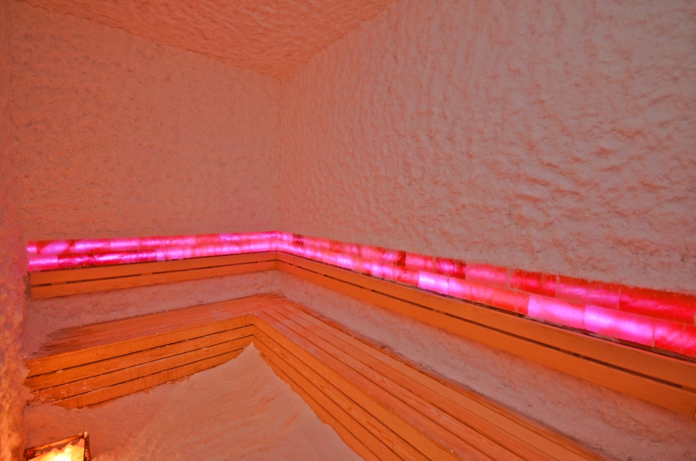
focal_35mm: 15
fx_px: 289
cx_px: 348
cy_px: 230
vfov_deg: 77.1
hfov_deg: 100.5
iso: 800
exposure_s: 1/60
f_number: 4
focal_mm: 10
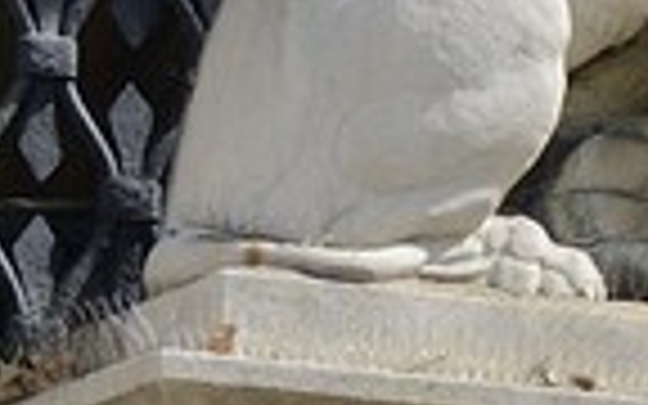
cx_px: 1084
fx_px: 12362
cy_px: -2740
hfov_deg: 3.0
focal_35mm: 700
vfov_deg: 1.8
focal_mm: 62
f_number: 9
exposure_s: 1/400
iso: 400
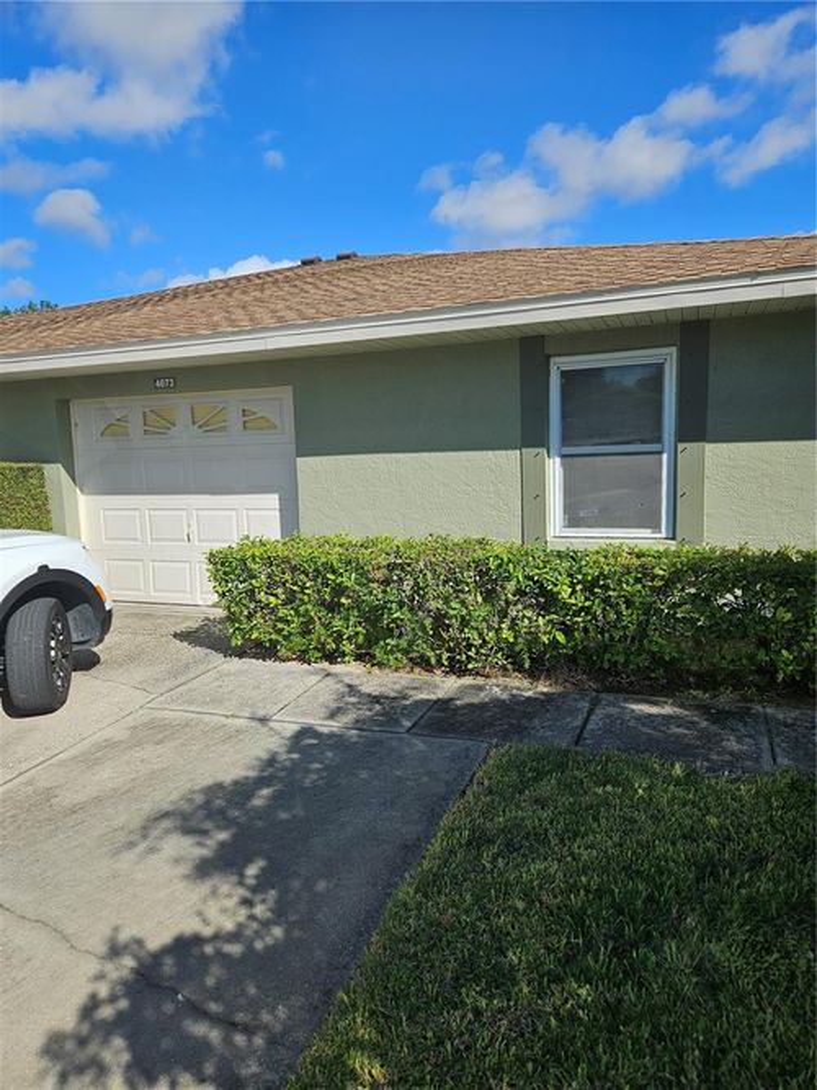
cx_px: 408
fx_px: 724
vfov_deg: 73.9
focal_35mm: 23
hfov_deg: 58.9
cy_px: 545
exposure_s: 1/2134
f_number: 1.8
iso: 25
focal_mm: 5.4
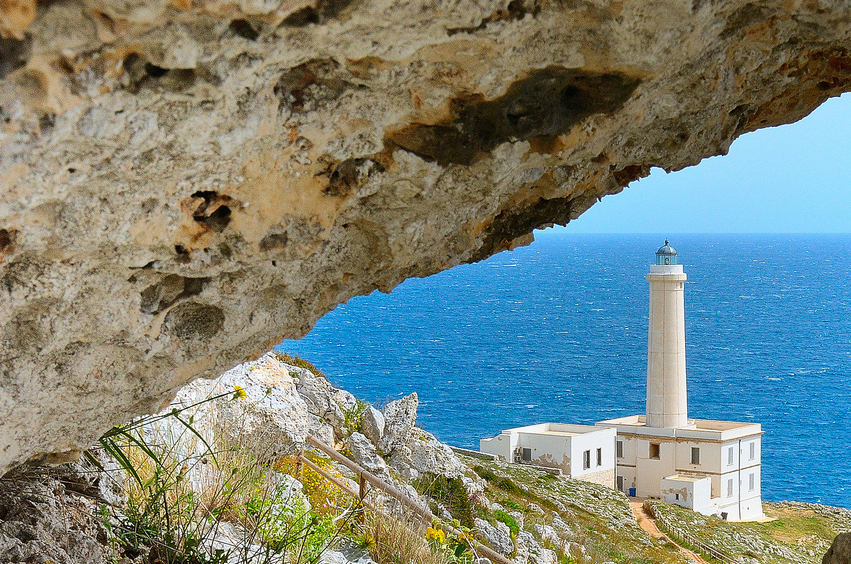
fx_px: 1624
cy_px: 421
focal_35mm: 69
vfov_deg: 19.6
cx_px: 602
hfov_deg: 29.1
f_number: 22
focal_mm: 29
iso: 200
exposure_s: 1/100
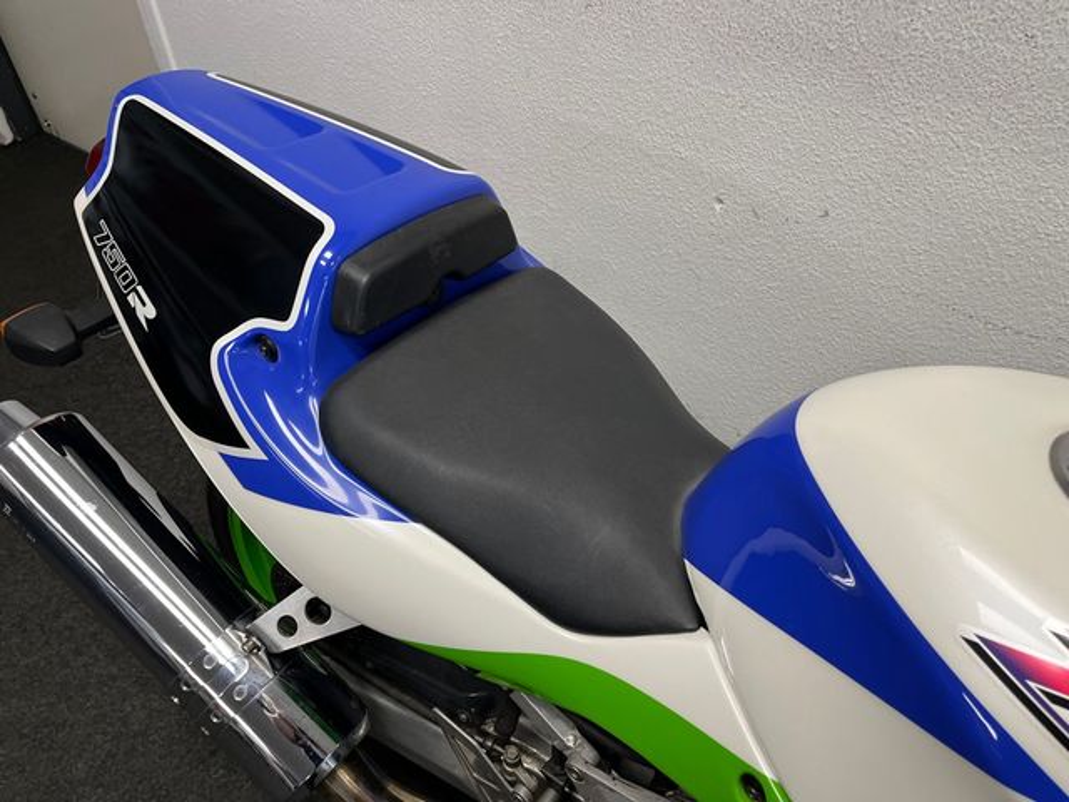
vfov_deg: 53.1
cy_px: 401
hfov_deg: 67.3
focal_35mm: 26
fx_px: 803
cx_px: 534
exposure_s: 1/100
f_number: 1.6
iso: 125
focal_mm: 5.1
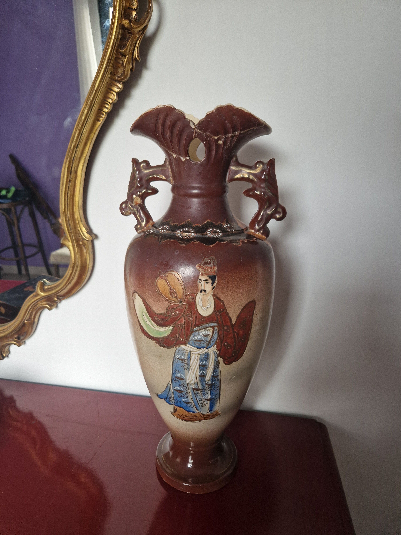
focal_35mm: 23
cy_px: 268
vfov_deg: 73.9
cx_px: 200
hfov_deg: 58.9
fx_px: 355
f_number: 1.8
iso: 200
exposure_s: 1/100
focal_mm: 5.4
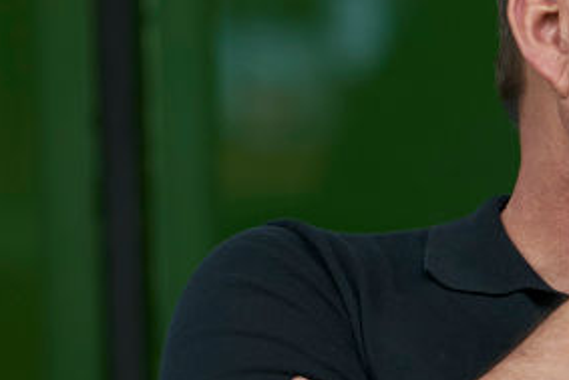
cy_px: 349
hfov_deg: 1.4
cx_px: 1007
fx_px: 22897
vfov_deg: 1.0
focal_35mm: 1448
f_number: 5
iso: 1250
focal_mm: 400
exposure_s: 1/500
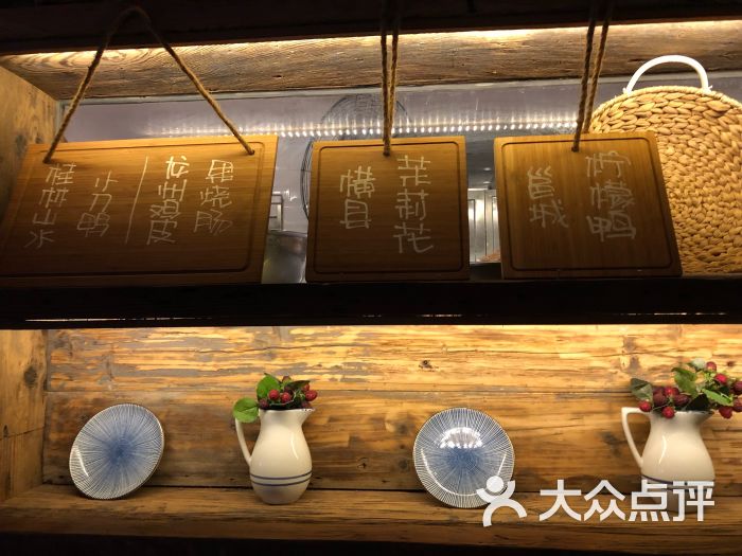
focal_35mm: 29
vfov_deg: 48.2
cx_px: 371
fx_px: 622
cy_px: 278
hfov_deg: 61.7
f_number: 1.8
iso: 80
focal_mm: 3.99
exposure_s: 1/17
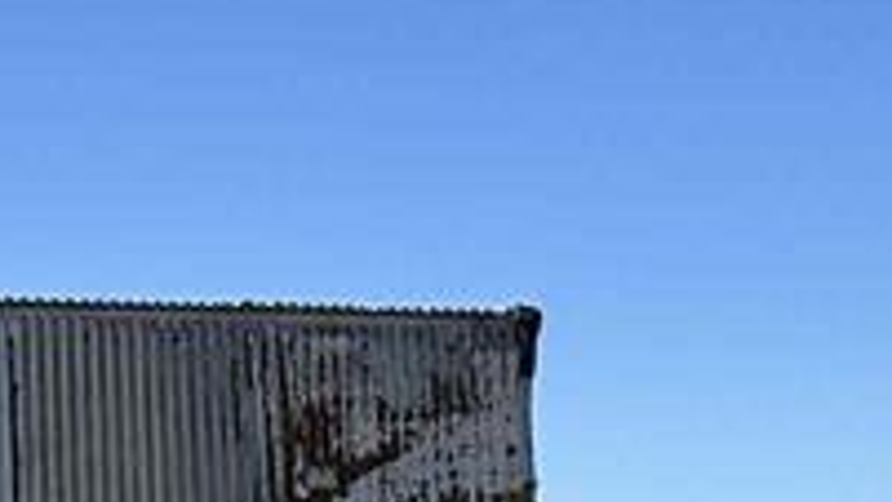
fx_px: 3145
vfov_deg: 8.9
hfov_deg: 13.0
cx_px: -1123
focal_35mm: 133
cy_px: 786
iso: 80
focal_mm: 6.86
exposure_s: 1/4762
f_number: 1.78
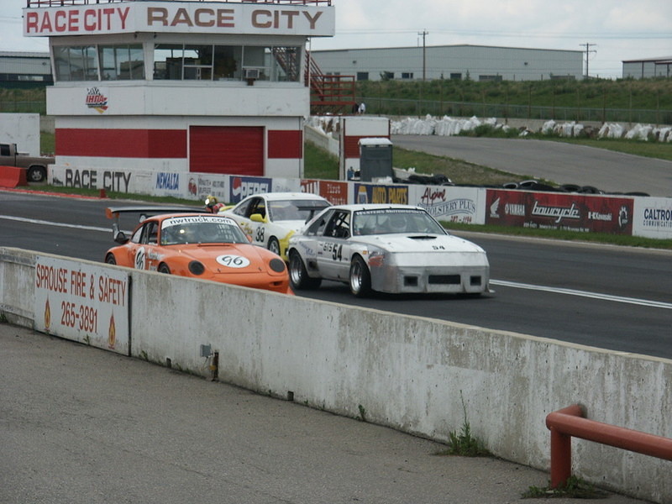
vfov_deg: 7.8
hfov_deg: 10.4
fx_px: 3708
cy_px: 252
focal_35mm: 191
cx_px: 336
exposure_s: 1/1000
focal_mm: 48.45
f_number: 4
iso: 100
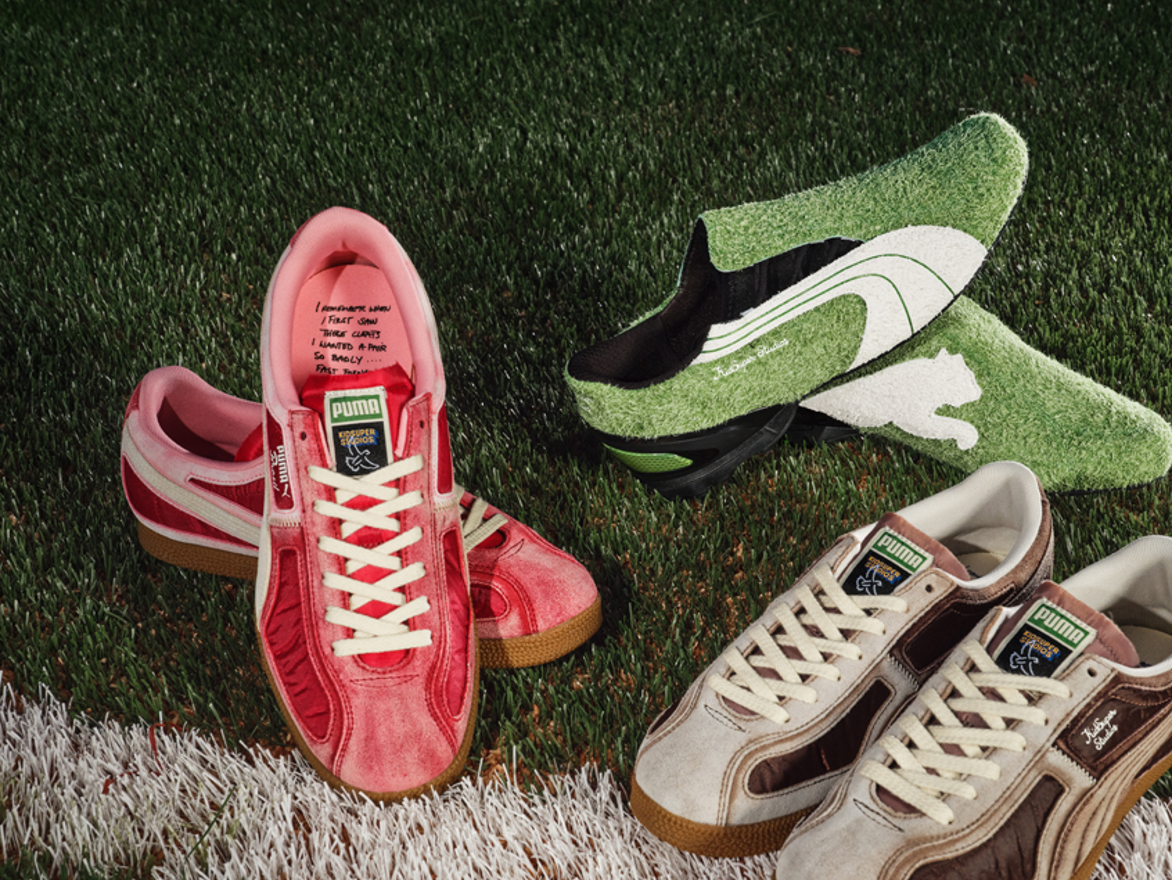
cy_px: 495
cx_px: 686
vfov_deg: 28.0
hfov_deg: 36.7
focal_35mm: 52
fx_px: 1761
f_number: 16
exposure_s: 1/30
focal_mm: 55.2
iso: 800
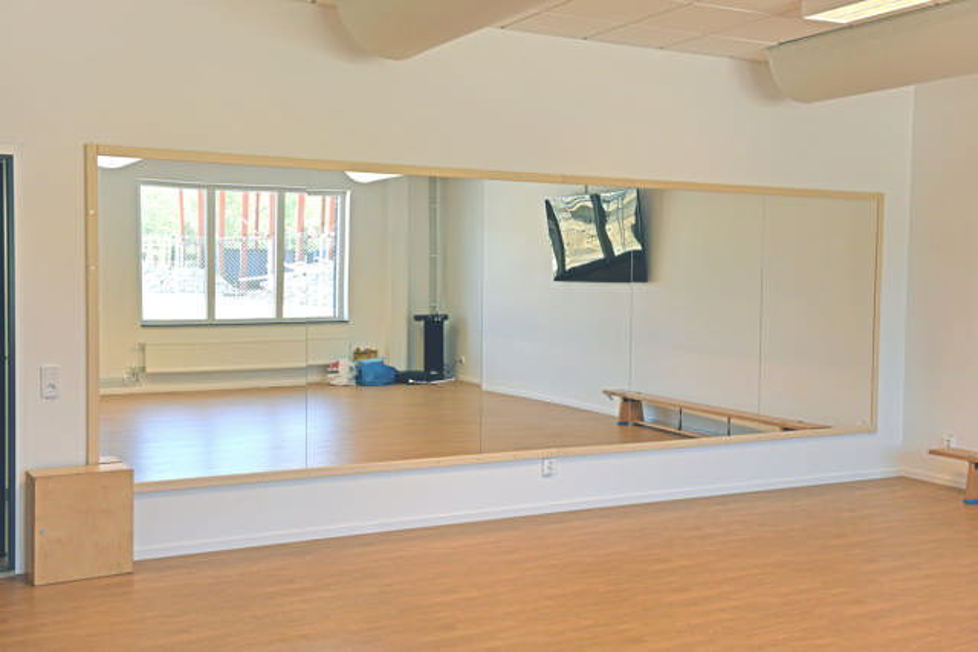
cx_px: 489
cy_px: 326
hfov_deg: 46.4
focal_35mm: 42
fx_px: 1141
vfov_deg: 31.9
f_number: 6.3
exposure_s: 1/160
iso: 400
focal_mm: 42
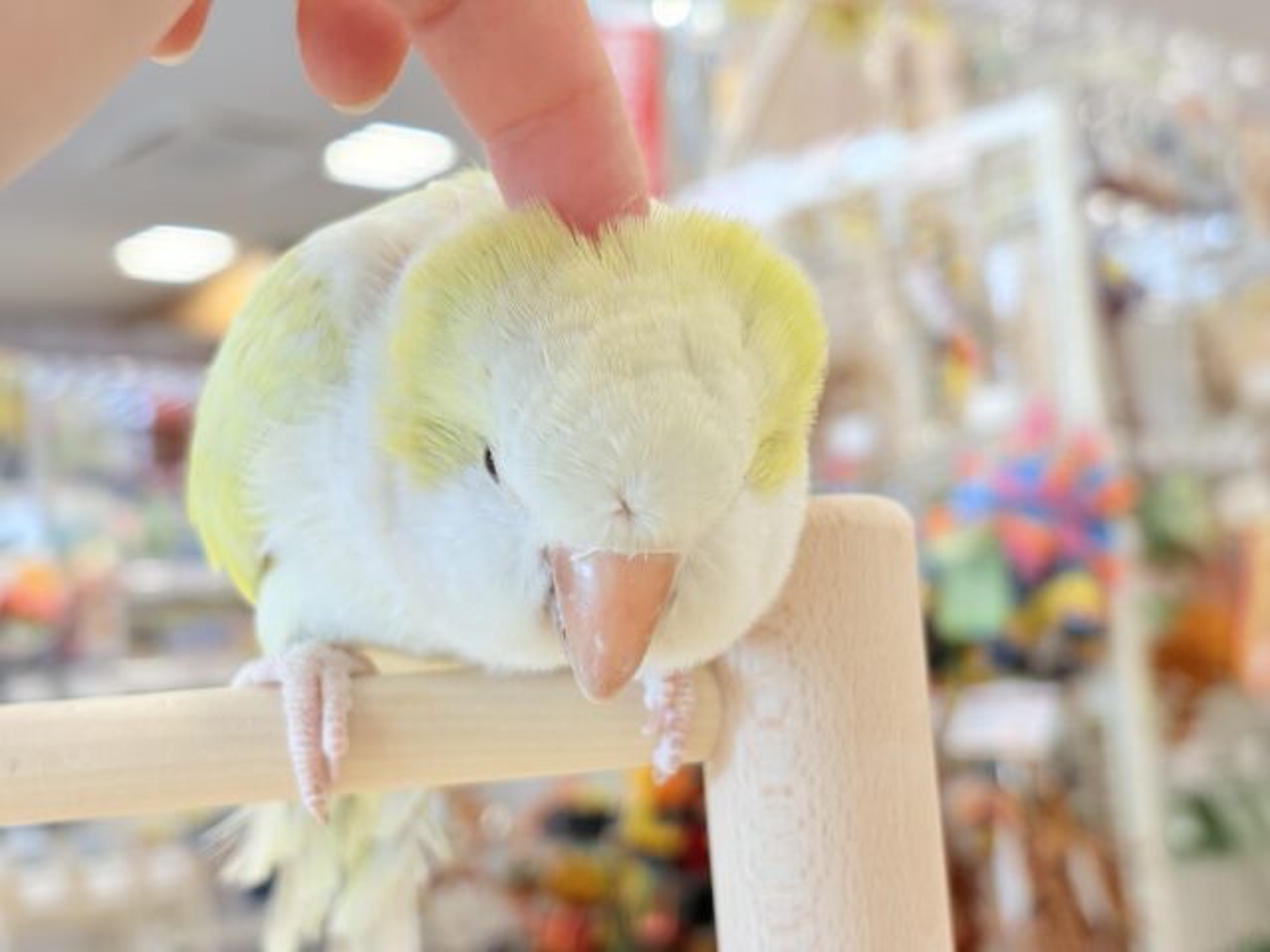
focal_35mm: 52
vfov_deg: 28.0
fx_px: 1908
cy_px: 476
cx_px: 635
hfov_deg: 36.8
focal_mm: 5.96
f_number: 1.6
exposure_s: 1/100
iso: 64
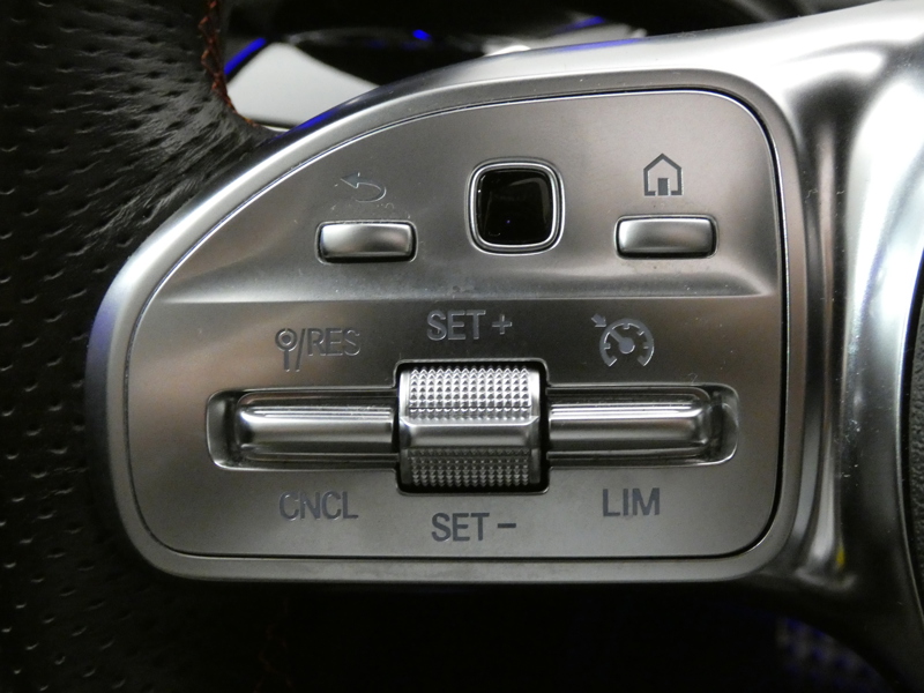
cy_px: 346
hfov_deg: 49.0
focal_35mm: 38
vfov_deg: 37.7
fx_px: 1014
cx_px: 462
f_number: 3.5
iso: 1600
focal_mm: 6.8
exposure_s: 1/25
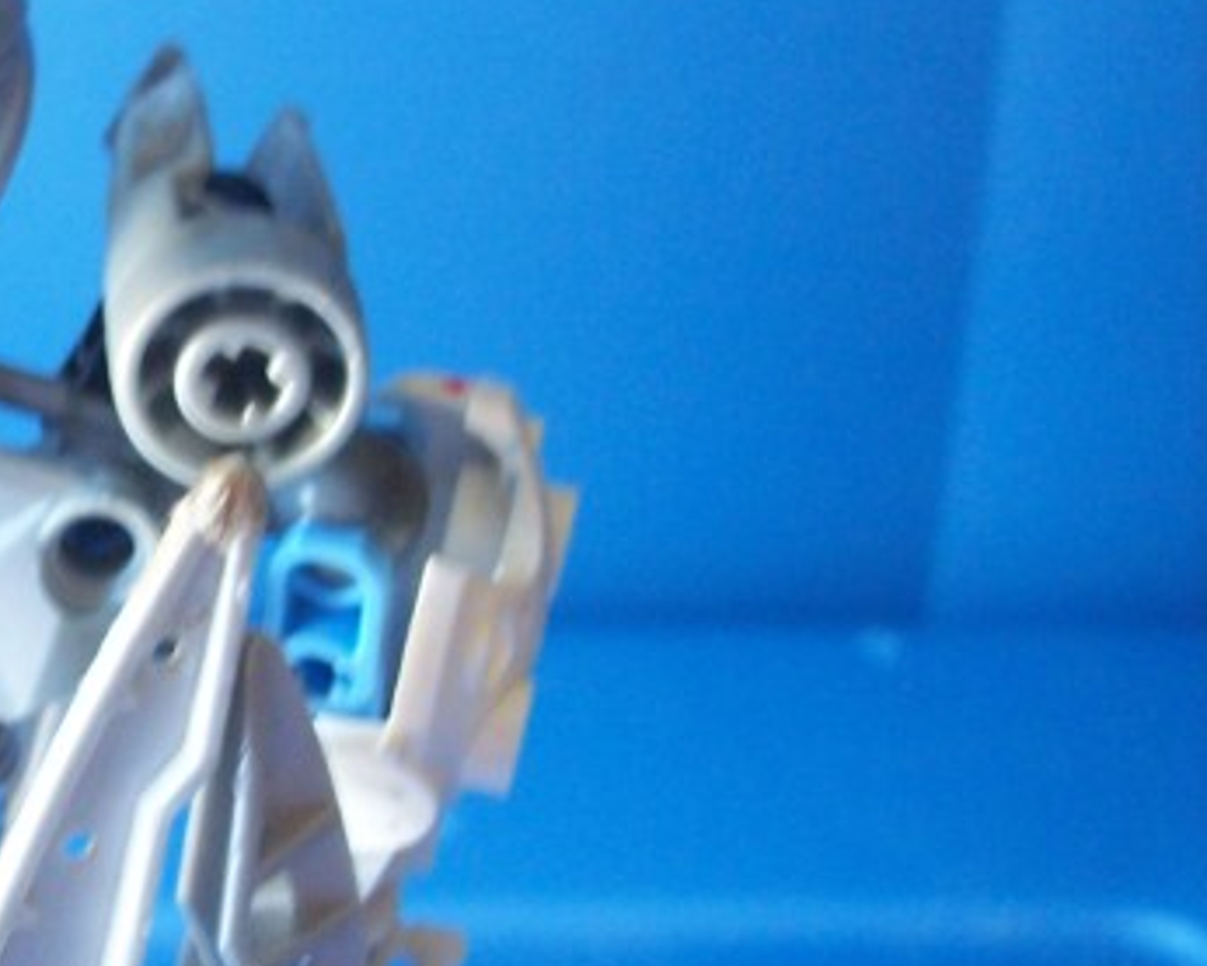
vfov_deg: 17.5
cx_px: -181
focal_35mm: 88
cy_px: 387
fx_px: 3144
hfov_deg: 20.5
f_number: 3.4
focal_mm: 8
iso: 200
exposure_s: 1/6
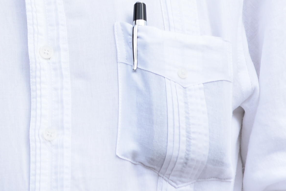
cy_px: -247
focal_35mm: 586
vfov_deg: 2.3
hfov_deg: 3.5
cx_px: -218
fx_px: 4656
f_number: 5.6
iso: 125
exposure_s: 1/320
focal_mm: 125
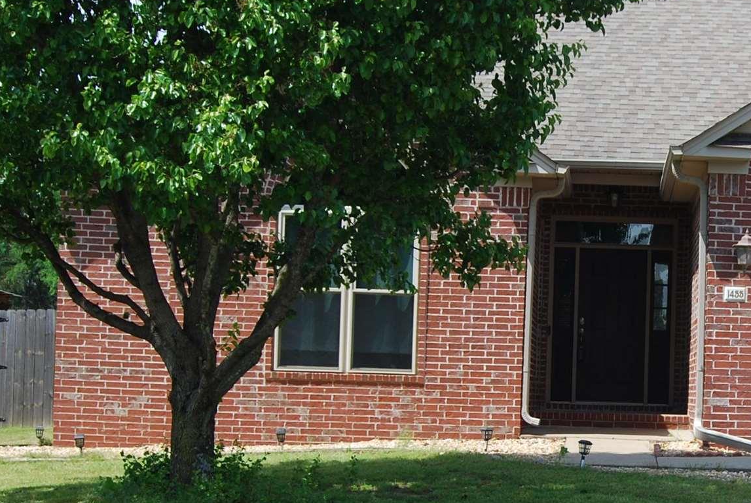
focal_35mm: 76
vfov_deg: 17.8
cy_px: 402
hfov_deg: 25.6
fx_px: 1595
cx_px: 690
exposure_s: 1/200
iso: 100
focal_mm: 19
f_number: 7.1
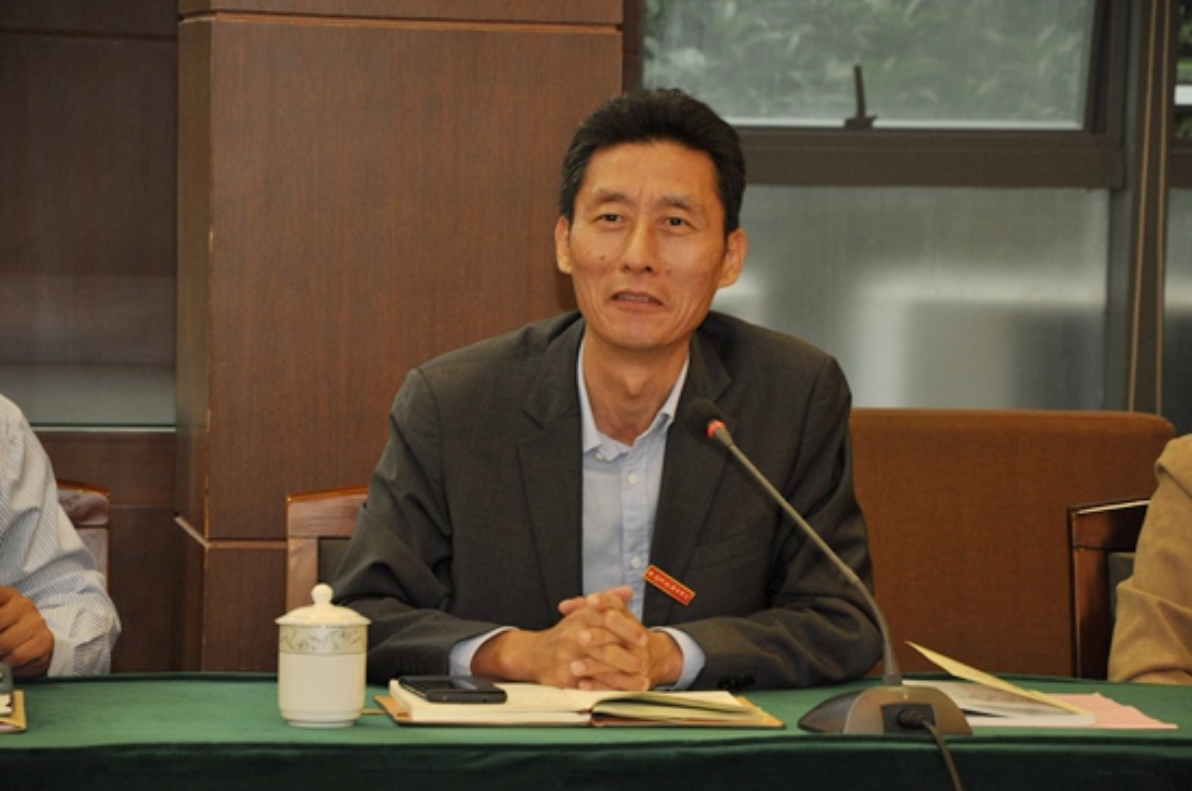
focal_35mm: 158
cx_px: 596
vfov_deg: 8.7
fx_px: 5207
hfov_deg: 13.1
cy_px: 396
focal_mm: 105
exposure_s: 1/60
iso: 800
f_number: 5.6
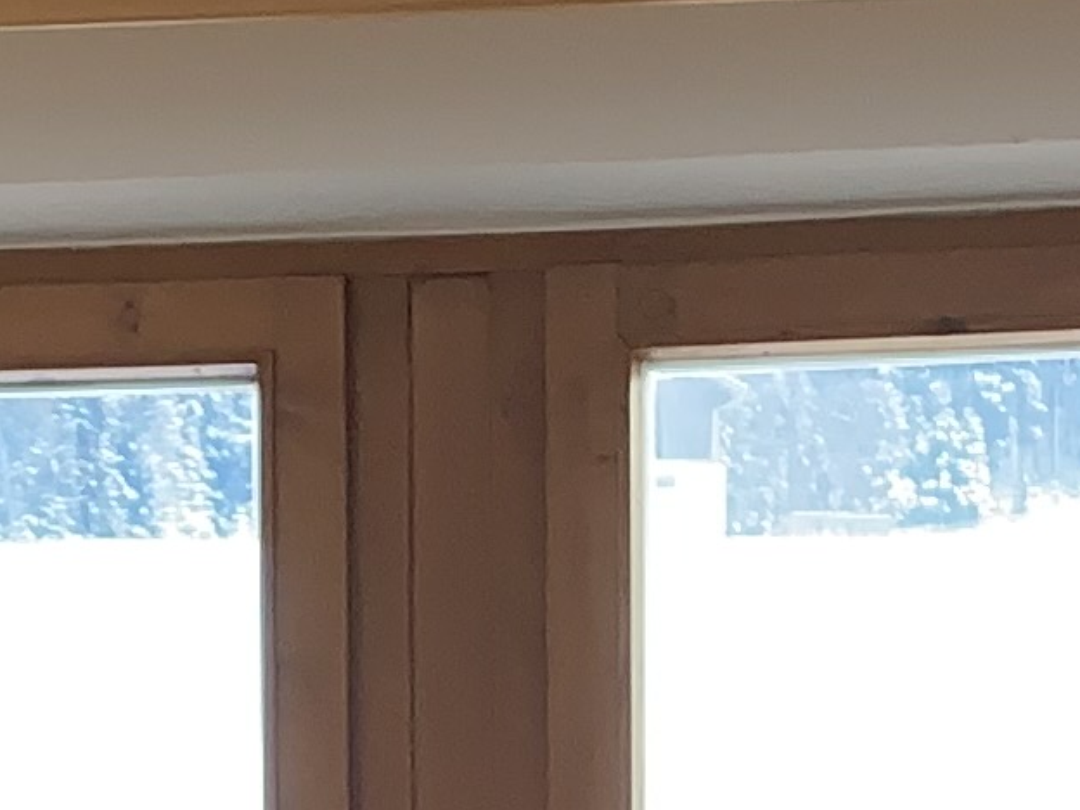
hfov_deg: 11.8
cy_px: 1852
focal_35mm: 168
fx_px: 5242
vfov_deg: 8.2
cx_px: 606
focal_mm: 4.25
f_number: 1.8
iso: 64
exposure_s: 1/100
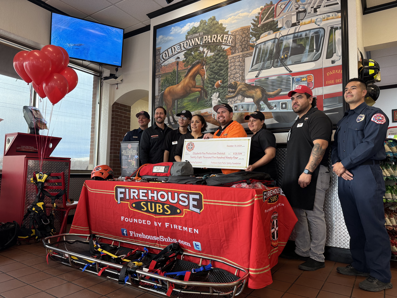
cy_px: 149
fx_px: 275
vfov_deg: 56.8
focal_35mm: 24
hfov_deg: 71.6
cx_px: 198
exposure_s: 1/120
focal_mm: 6.76
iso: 160
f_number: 1.78
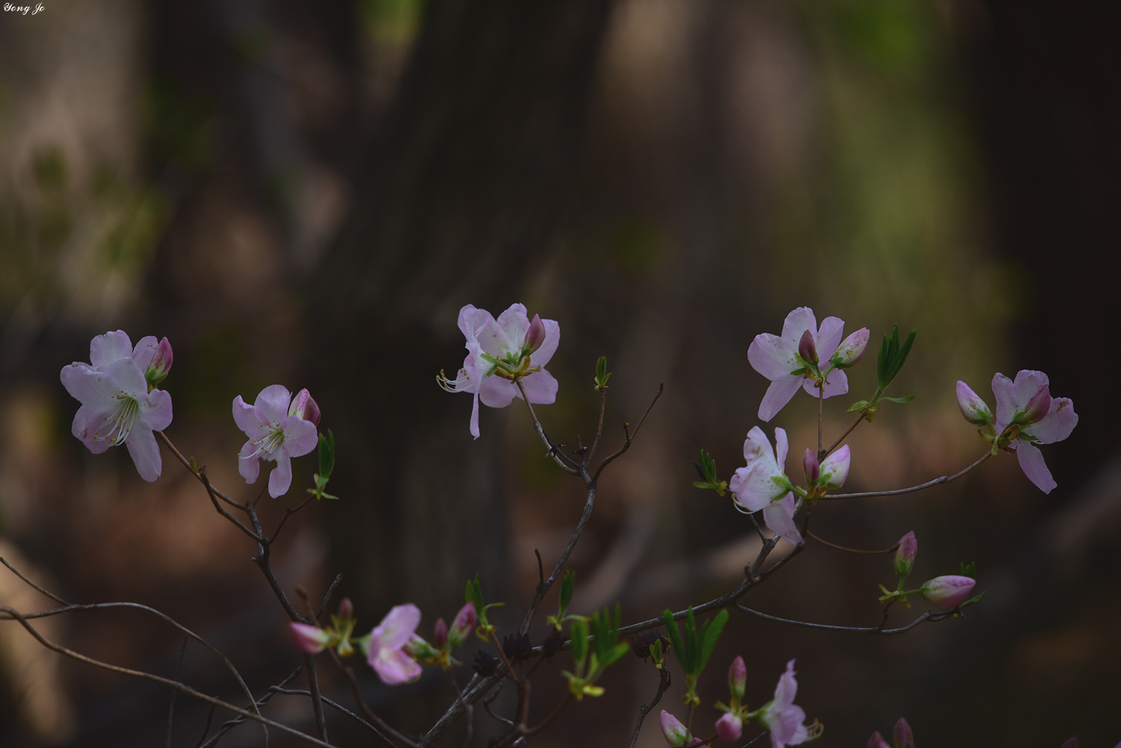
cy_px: 374
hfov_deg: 4.1
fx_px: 15573
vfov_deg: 2.8
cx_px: 560
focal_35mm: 500
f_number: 10
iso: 200
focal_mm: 500
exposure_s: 1/200
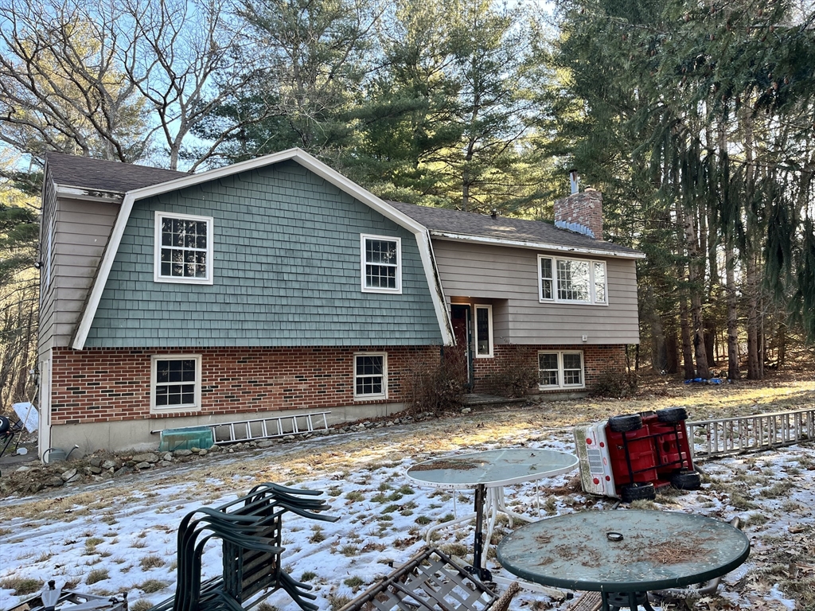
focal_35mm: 26
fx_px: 612
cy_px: 306
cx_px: 408
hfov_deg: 67.3
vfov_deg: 53.1
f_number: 1.6
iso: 40
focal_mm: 5.1
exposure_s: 1/203
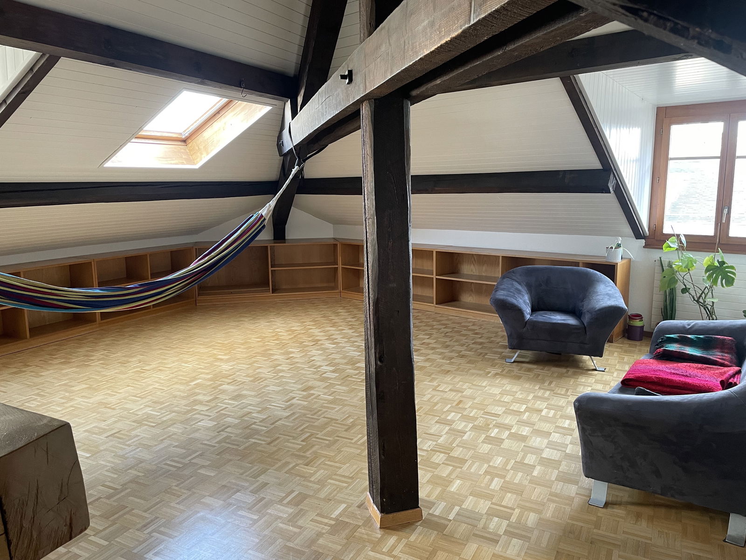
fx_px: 560
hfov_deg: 67.3
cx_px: 373
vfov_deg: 53.1
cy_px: 280
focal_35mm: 26
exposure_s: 1/60
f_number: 1.6
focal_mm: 4.2
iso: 200
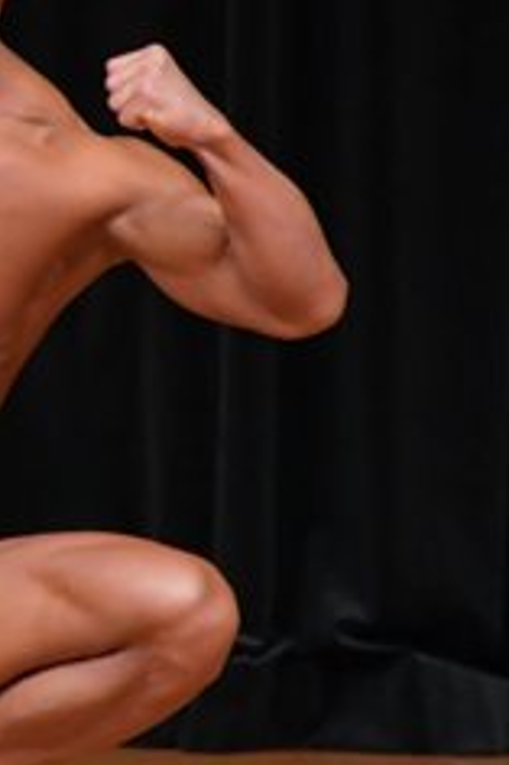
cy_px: 314
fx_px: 24062
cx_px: -355
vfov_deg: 1.8
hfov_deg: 1.2
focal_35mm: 1133
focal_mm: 230
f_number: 5.6
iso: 4000
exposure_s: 1/400
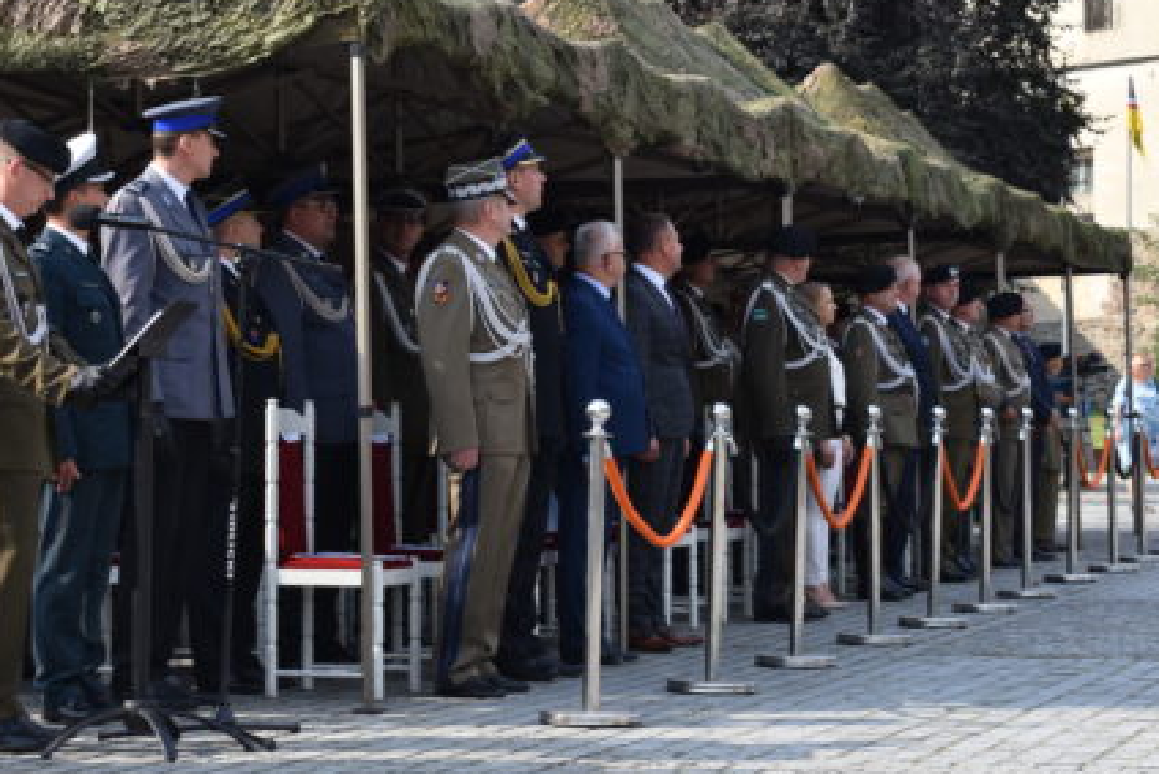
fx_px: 3446
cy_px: 358
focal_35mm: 107
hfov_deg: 19.1
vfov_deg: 12.8
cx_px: 544
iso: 360
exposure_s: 1/500
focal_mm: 48
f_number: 8
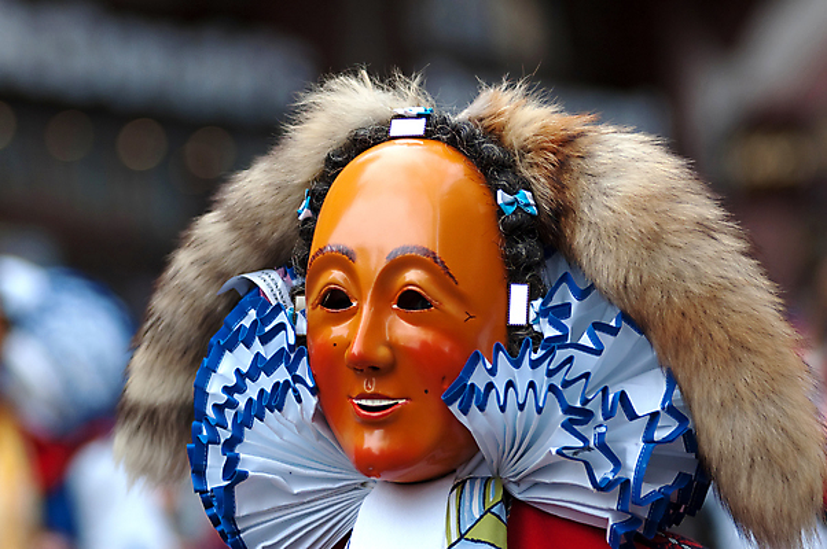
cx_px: 414
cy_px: 274
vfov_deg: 7.6
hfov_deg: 11.4
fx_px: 4130
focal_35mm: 180
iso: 400
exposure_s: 1/750
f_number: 2.8
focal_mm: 120
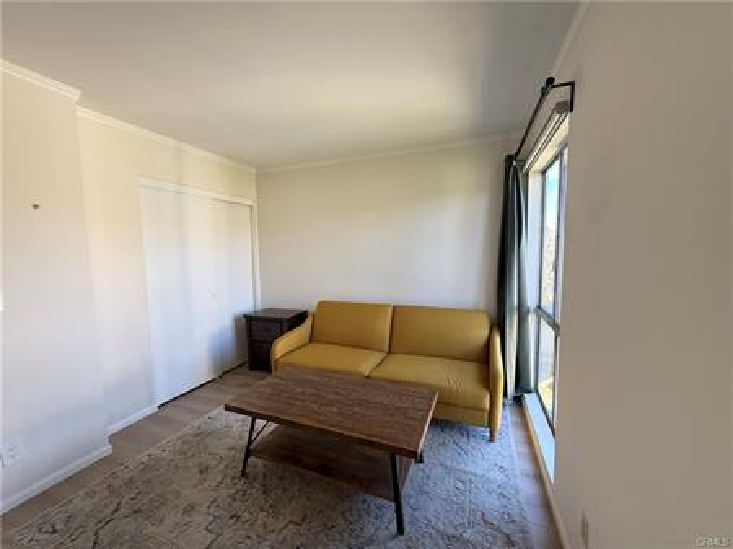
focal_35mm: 14
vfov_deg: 85.6
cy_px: 274
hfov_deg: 102.1
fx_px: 296
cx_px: 366
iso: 125
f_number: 2.2
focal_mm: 2.22
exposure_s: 1/120
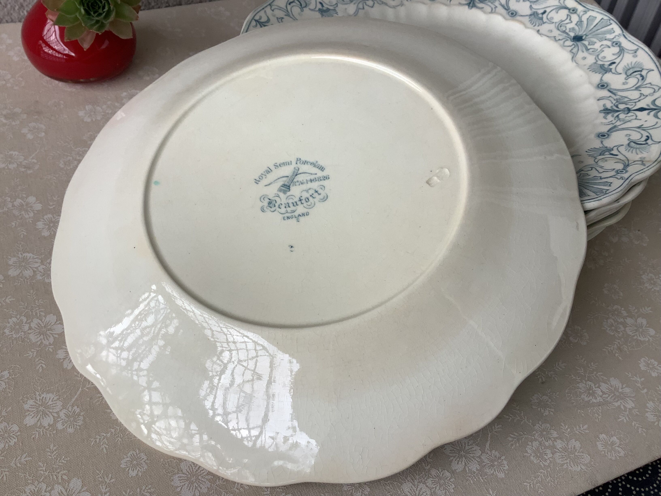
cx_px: 330
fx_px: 592
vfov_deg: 45.4
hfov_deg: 58.4
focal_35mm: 31
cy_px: 248
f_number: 2.4
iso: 32
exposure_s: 1/120
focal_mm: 3.3
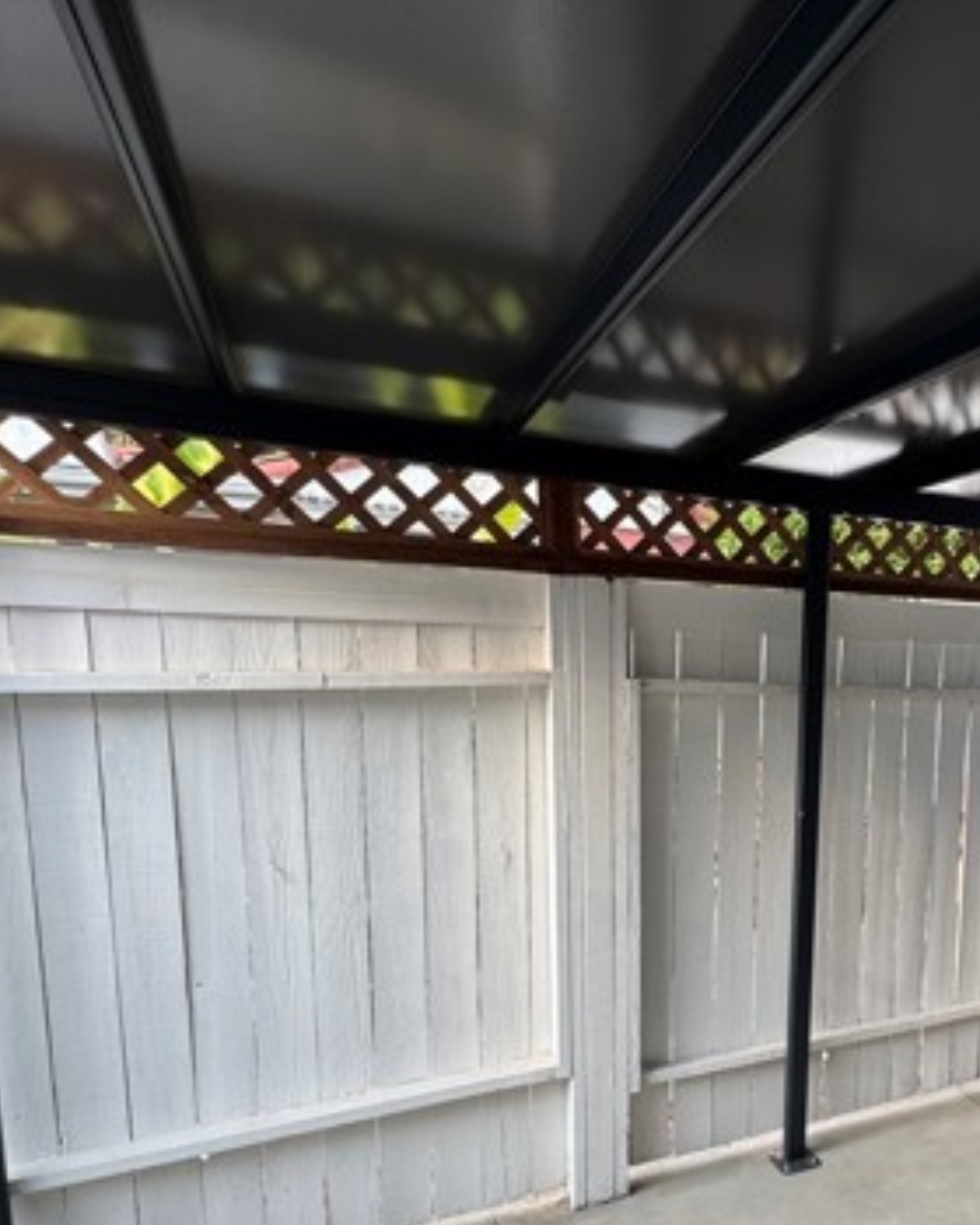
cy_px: 784
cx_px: 812
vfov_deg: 66.8
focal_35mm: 25
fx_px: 906
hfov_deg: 52.4
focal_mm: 2.22
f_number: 2.2
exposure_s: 1/214
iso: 40
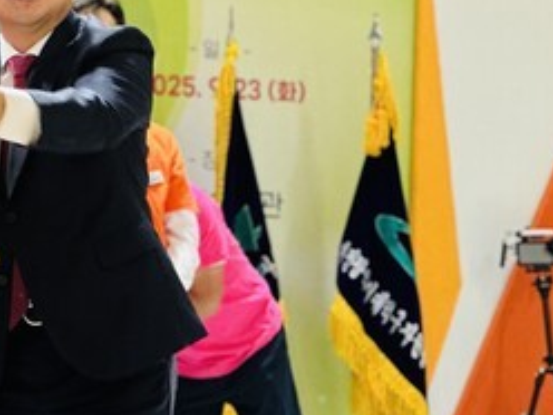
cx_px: -85
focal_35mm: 186
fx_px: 2971
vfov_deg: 8.0
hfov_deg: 10.5
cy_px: 174
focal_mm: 9
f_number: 2.8
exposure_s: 1/60
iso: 160
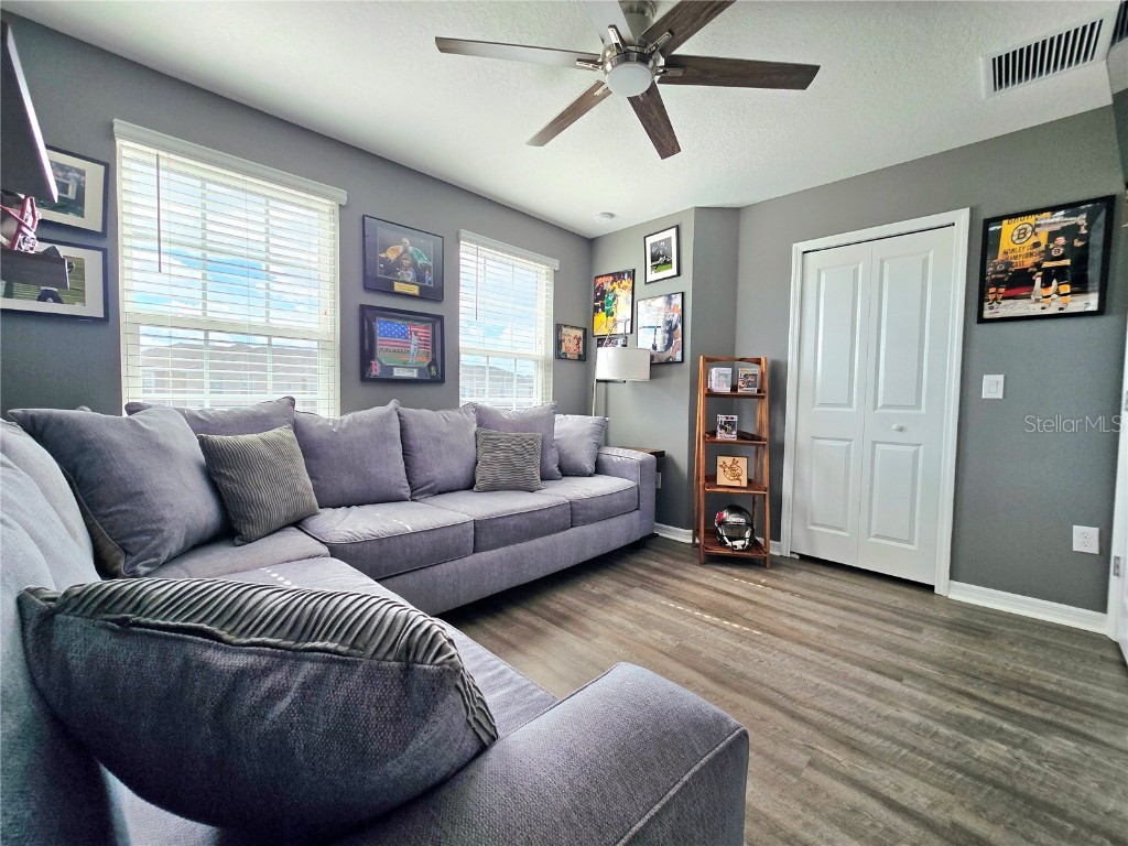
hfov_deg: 106.2
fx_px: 424
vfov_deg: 89.9
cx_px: 564
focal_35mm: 13
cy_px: 423
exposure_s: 1/250
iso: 50
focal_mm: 2.2
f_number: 2.2
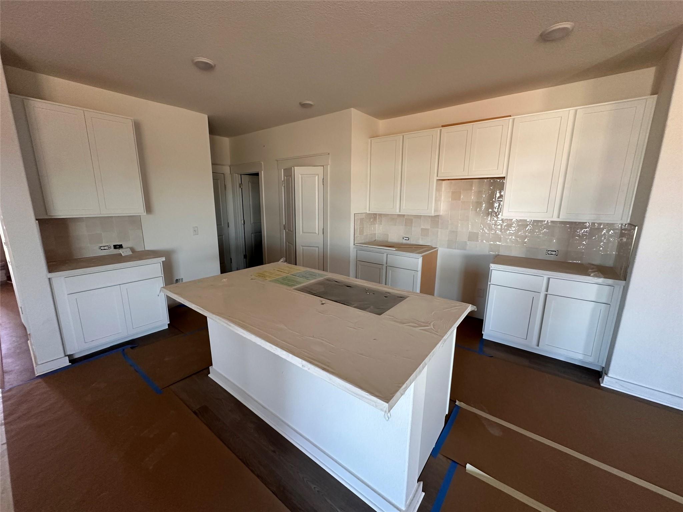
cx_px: 342
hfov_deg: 102.1
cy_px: 256
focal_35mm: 14
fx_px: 276
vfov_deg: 85.7
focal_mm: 2.22
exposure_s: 1/99
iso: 320
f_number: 2.2
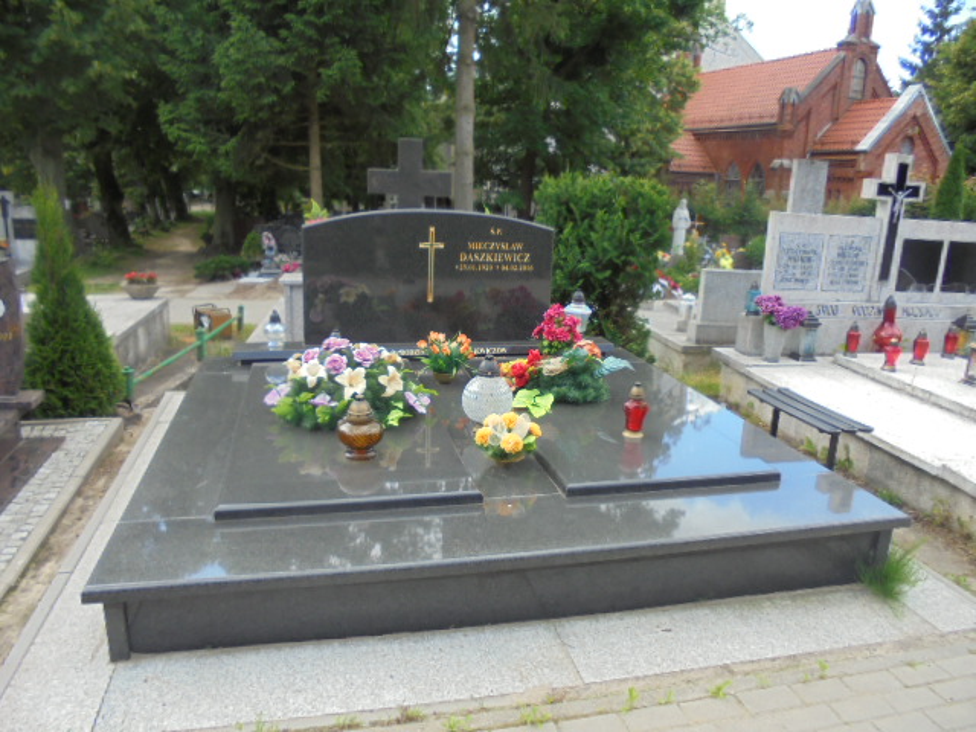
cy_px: 366
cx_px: 488
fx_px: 733
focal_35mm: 26
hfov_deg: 67.3
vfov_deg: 53.1
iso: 100
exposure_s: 1/200
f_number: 3.5
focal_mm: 4.6
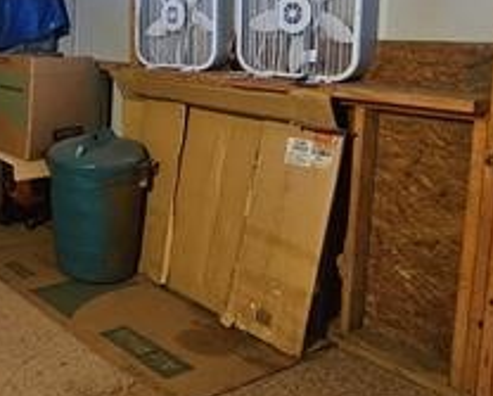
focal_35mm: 39
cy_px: 102
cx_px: -38
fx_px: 570
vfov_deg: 37.4
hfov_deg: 39.2
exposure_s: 1/24
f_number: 2.2
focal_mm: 2.2
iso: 1250
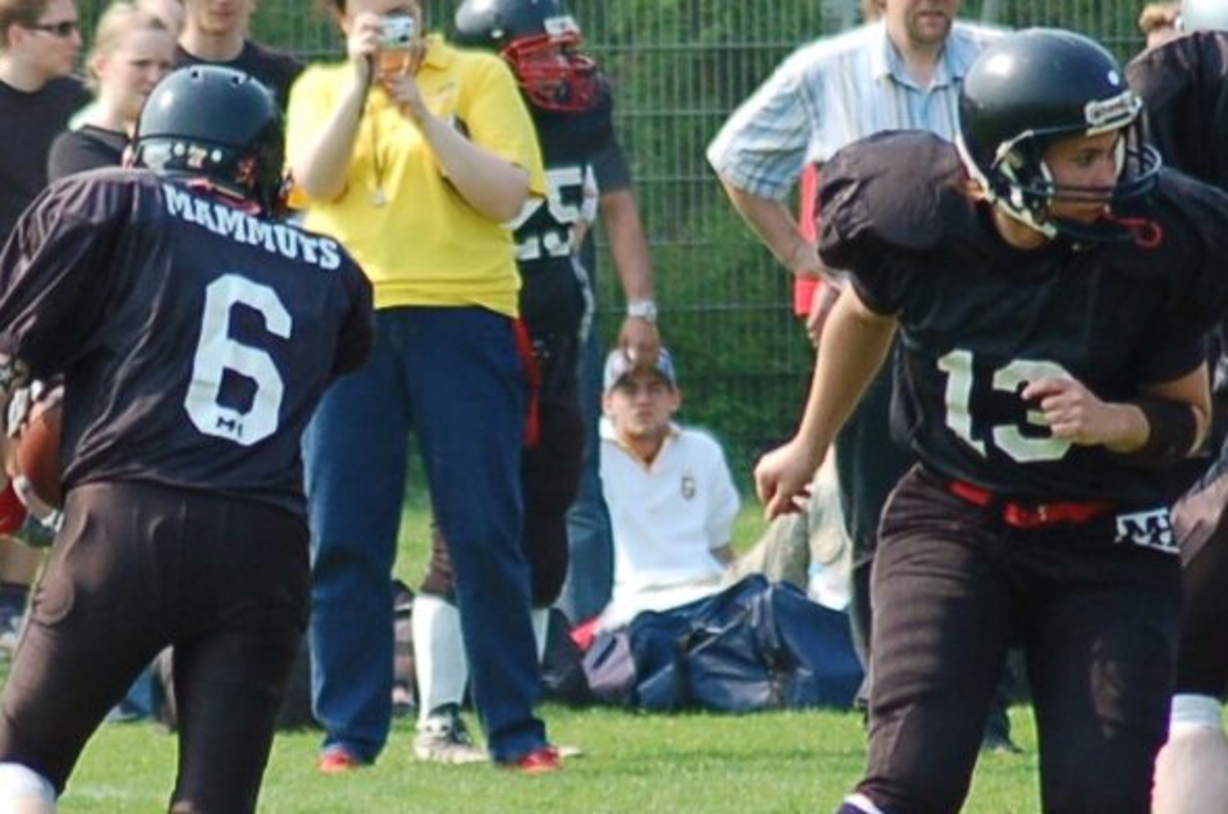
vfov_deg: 1.6
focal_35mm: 842
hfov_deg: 2.5
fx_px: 28674
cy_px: 482
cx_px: 267
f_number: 4.5
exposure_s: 1/1000
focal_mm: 150
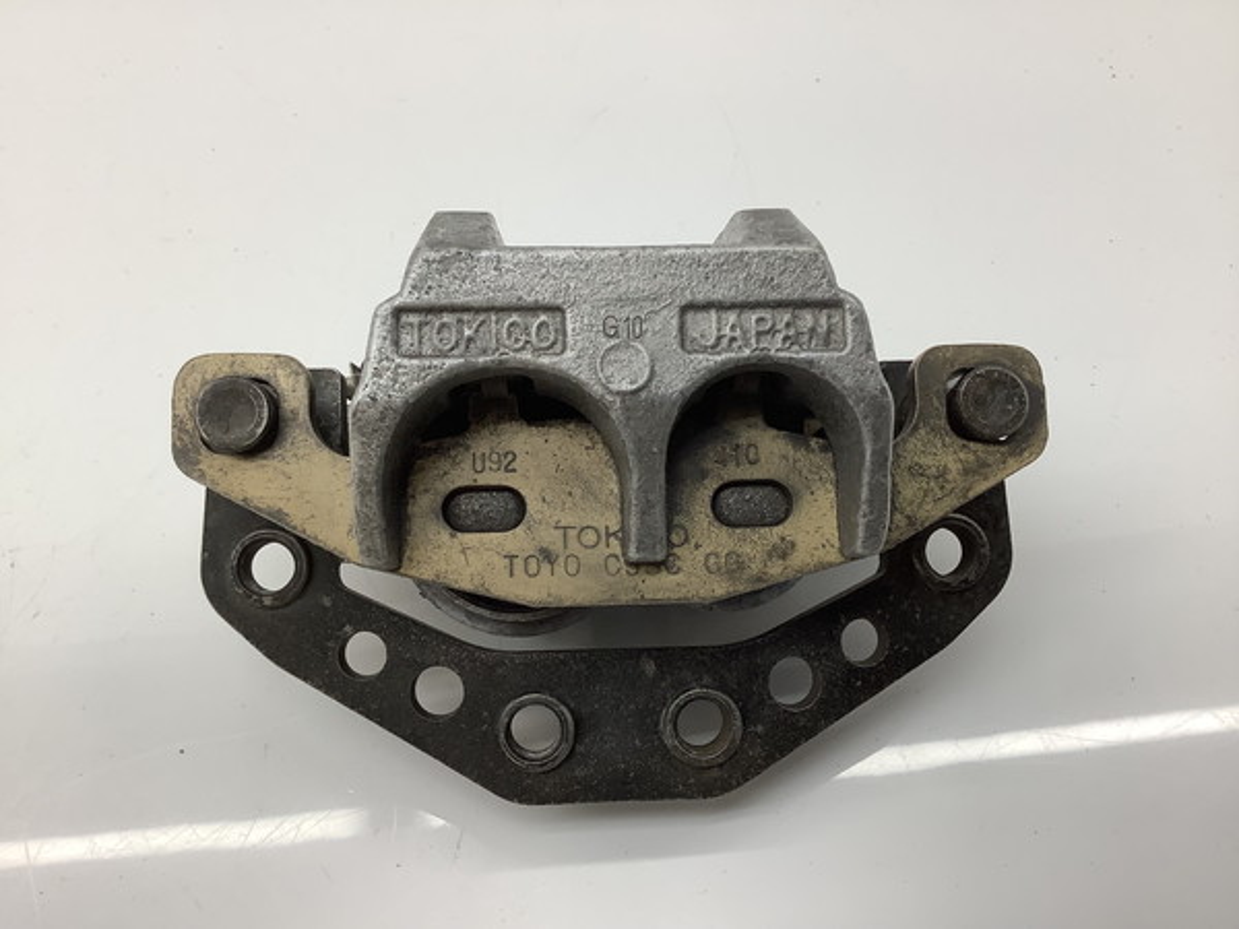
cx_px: 620
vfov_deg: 45.4
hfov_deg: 58.4
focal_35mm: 31
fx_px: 1110
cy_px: 464
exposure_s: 1/120
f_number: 2.4
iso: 50
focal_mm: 3.3
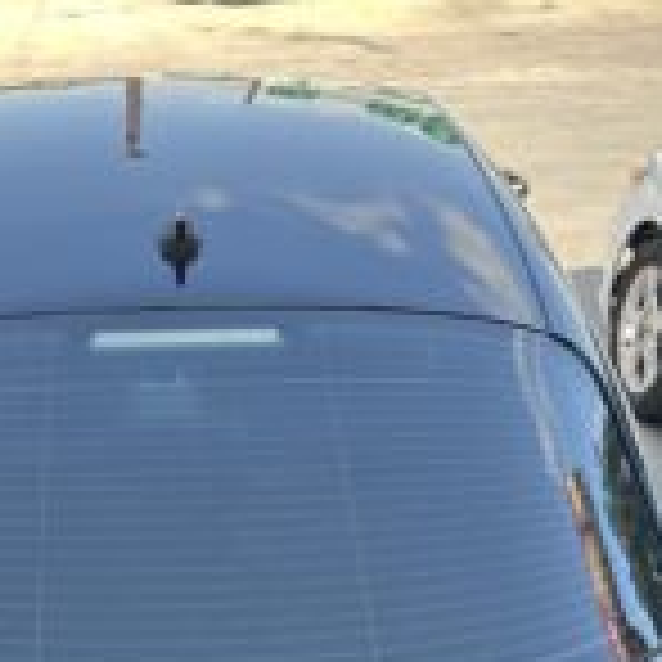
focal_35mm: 54
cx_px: 194
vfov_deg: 28.2
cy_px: 763
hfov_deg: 31.3
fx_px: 1168
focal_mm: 6.86
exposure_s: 1/412
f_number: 1.78
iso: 80
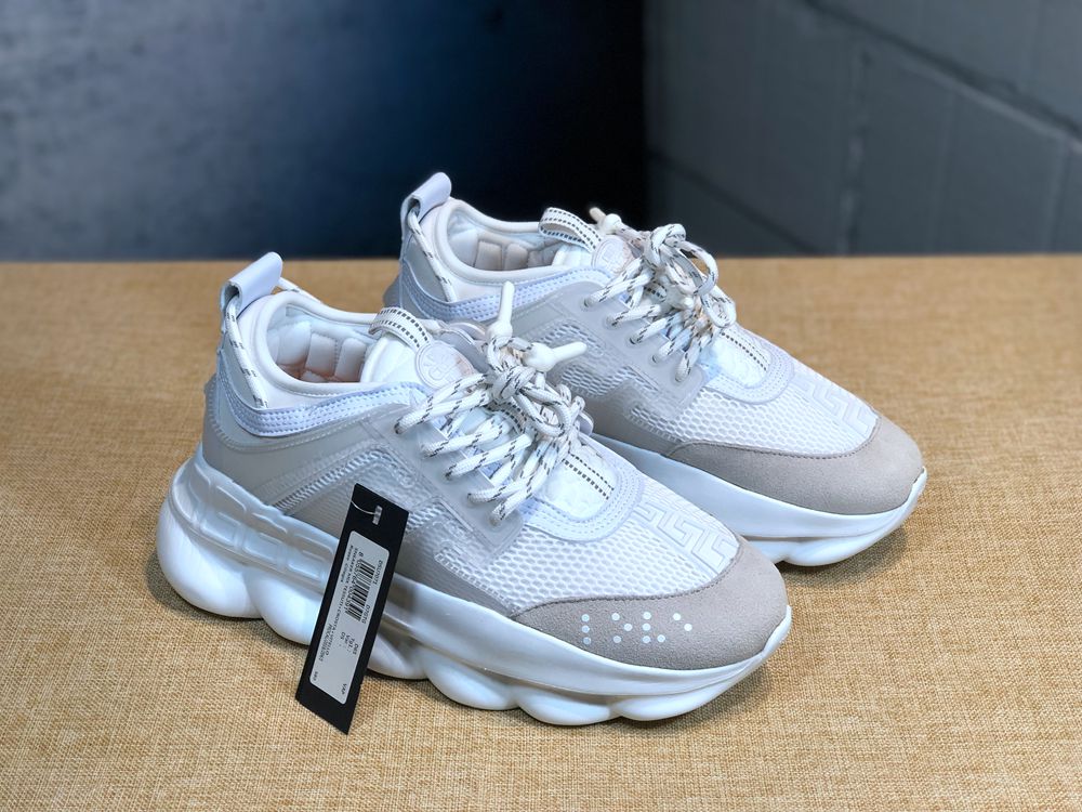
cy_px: 406
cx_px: 541
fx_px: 1782
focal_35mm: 57
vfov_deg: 25.7
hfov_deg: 33.8
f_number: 2.8
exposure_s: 1/33
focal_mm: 6.6
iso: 32
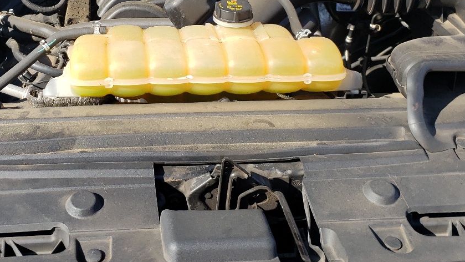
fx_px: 666
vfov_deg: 21.7
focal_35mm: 54
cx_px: 159
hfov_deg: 38.1
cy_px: 24
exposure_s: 1/1429
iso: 50
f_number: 1.5
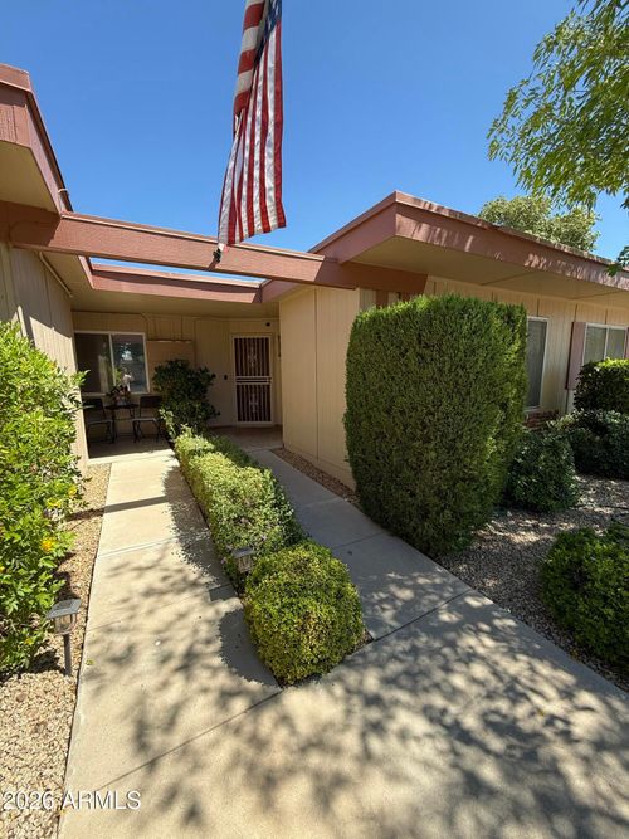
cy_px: 420
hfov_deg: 85.7
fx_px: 339
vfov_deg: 102.1
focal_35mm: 14
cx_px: 314
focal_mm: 2.22
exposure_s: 1/607
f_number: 2.2
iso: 64
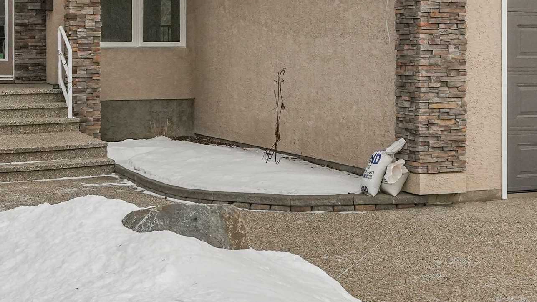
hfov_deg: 34.3
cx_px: 388
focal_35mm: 60
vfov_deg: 19.7
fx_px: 854
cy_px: 27
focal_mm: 24
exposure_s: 1/2500
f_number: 9
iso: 1250
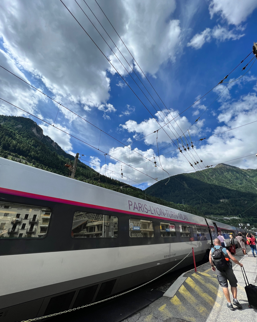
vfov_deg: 100.7
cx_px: 129
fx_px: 133
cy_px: 165
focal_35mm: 14
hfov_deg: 88.0
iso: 32
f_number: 1.8
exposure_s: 1/2801
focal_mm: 1.57
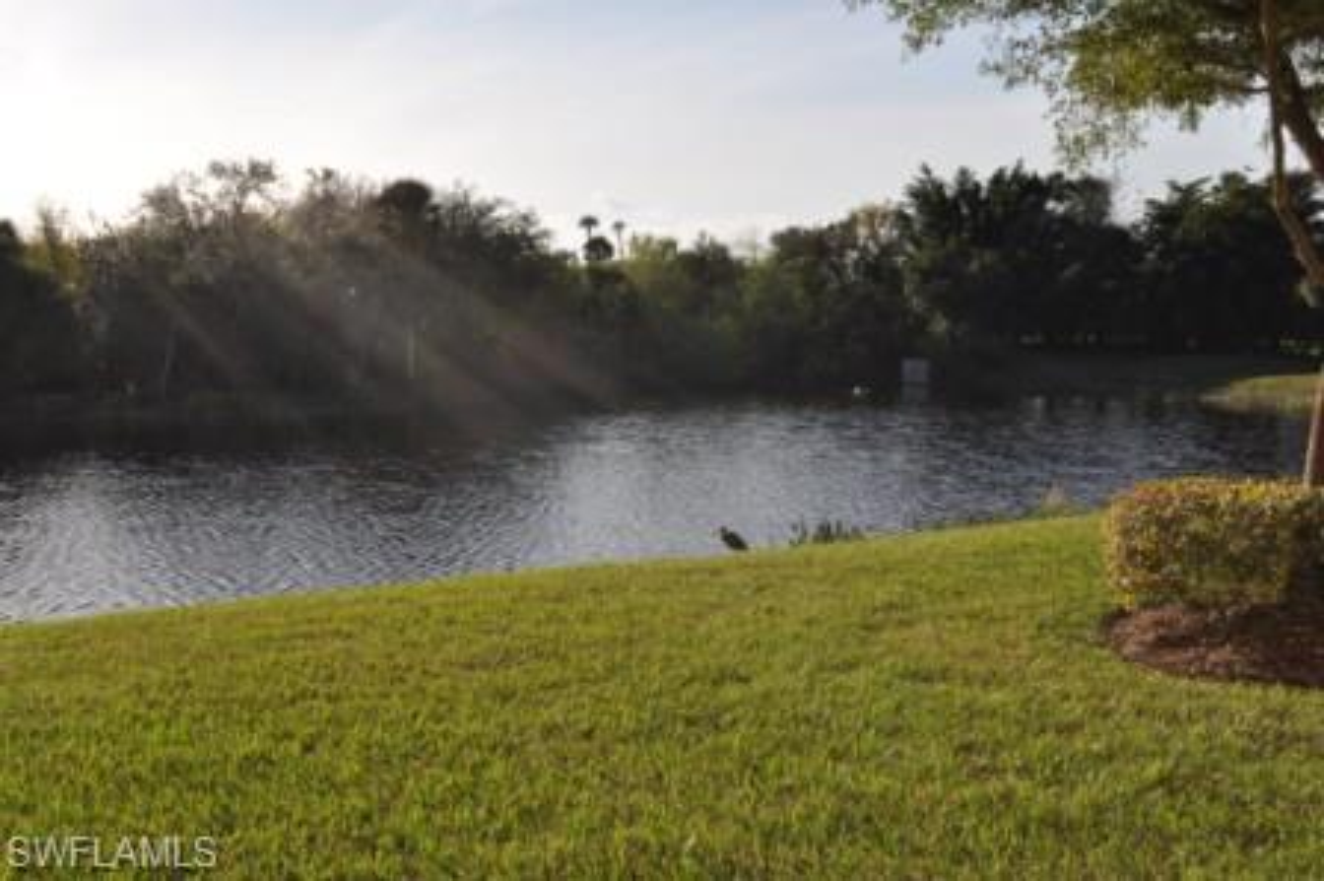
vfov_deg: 34.2
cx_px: 662
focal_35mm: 39
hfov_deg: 49.6
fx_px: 1433
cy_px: 440
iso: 200
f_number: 13
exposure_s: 1/200
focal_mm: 26
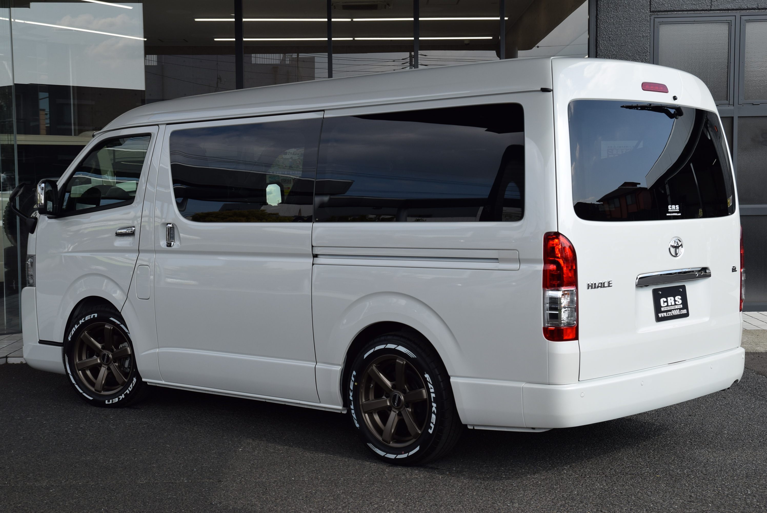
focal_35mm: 54
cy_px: 256
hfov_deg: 36.8
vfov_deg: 25.1
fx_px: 1151
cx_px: 384
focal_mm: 36
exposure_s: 1/320
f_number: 9
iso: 200
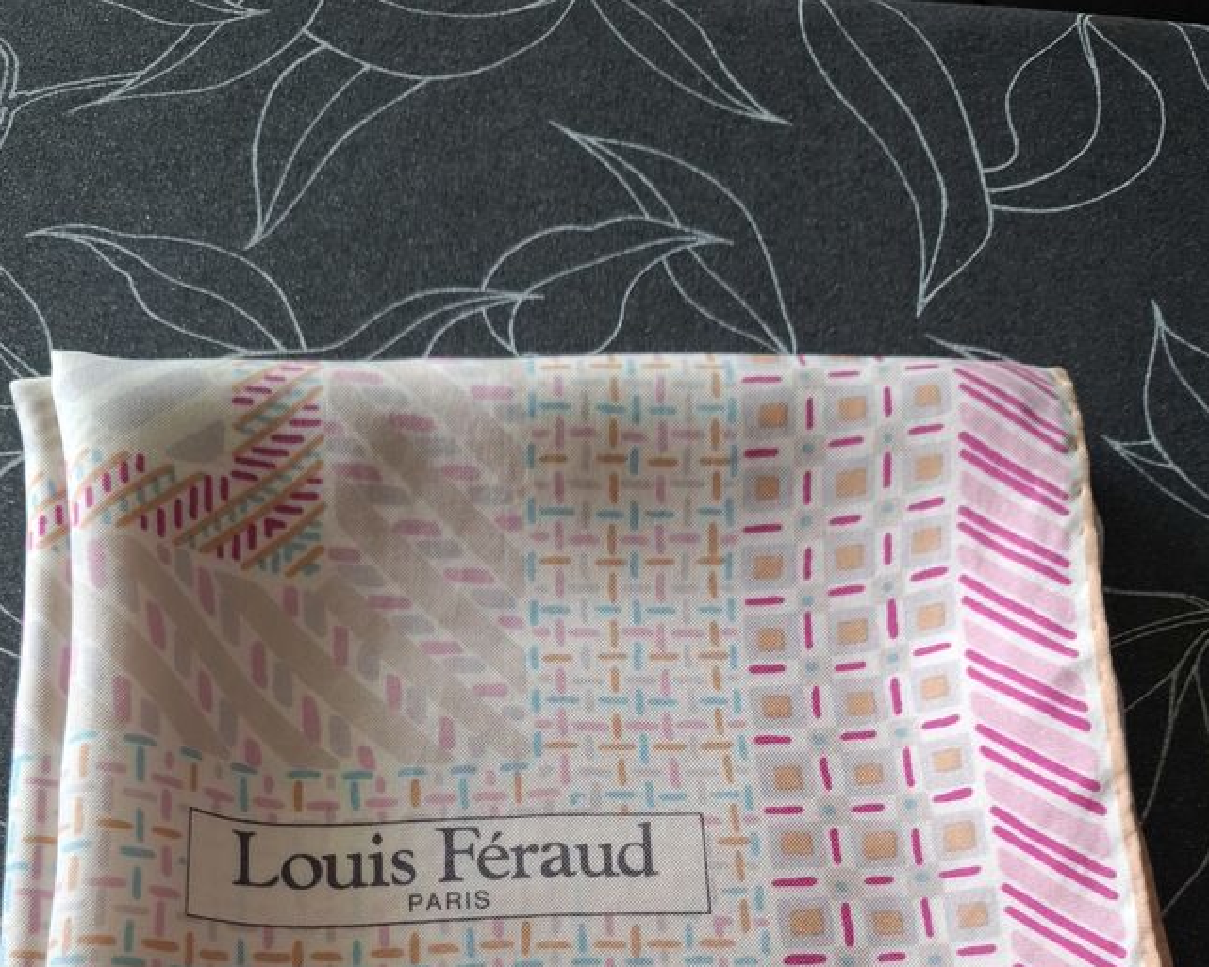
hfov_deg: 51.5
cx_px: 577
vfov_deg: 39.2
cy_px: 875
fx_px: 1253
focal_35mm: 35
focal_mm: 5.54
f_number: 1.8
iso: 200
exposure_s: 1/100
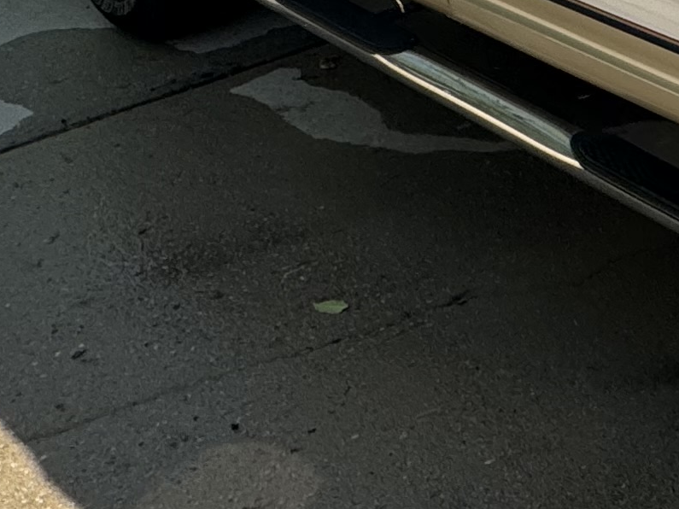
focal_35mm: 71
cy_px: -104
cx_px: 1012
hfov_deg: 22.6
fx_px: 1392
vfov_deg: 19.5
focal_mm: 2.22
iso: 40
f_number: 2.2
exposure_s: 1/1126
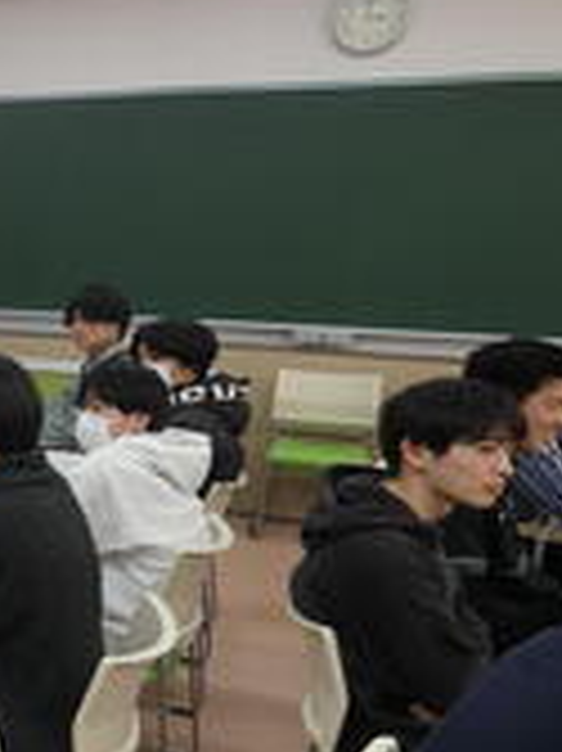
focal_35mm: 48
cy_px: 504
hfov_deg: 23.4
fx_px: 1040
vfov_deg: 39.2
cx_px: -310
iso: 100
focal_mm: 3.6
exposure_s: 1/60
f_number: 2.8
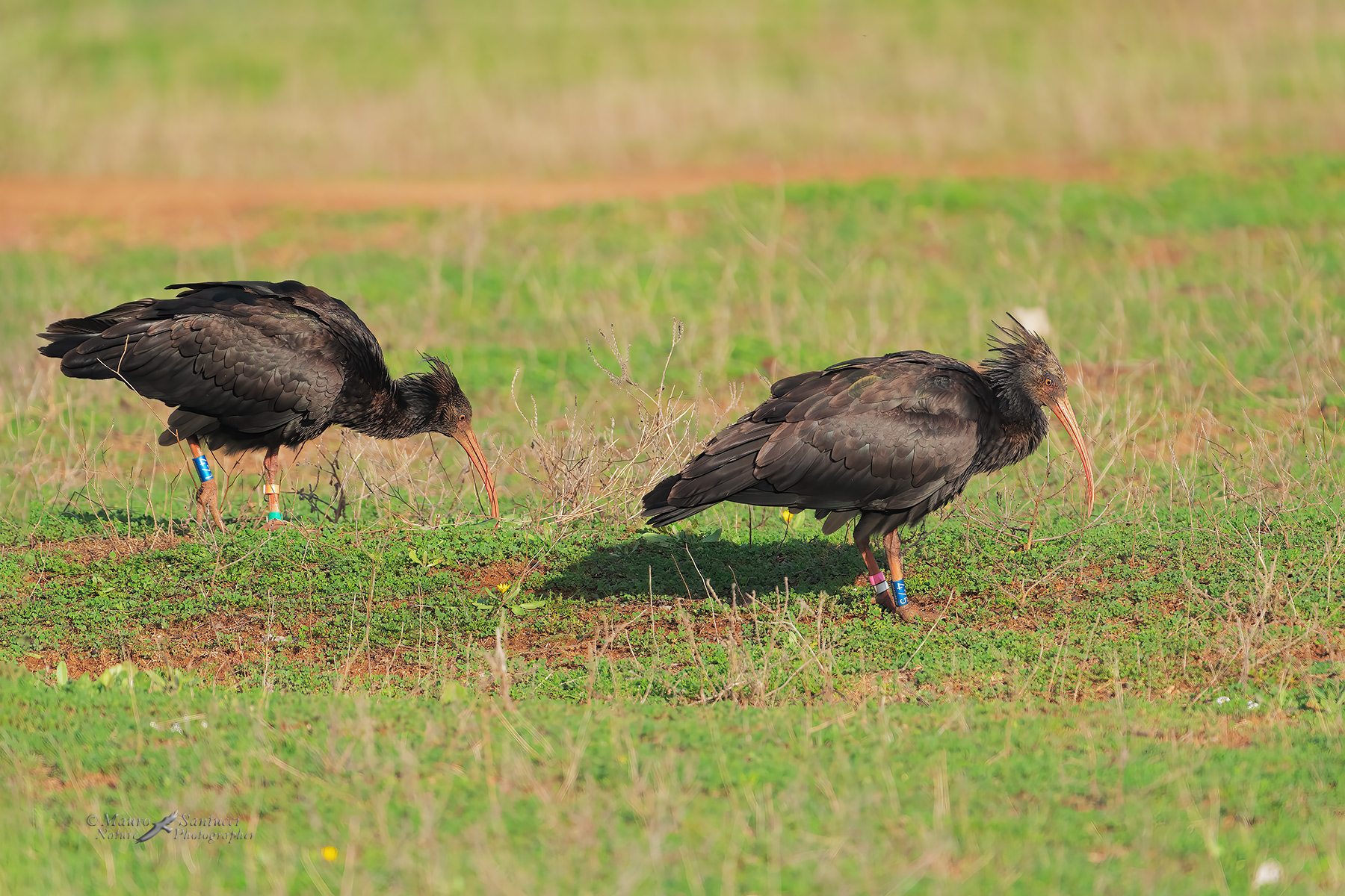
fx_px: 30447
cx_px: 672
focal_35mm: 815
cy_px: 448
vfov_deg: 1.7
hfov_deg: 2.5
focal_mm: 815
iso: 3200
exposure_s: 1/2000
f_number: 9
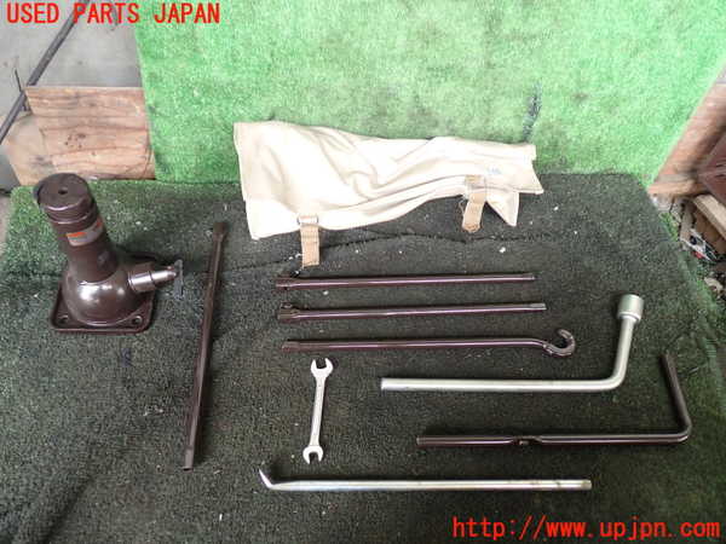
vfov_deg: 46.8
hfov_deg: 60.0
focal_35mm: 30
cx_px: 363
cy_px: 272
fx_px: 629
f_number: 2.3
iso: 200
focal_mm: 5.4
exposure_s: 1/30
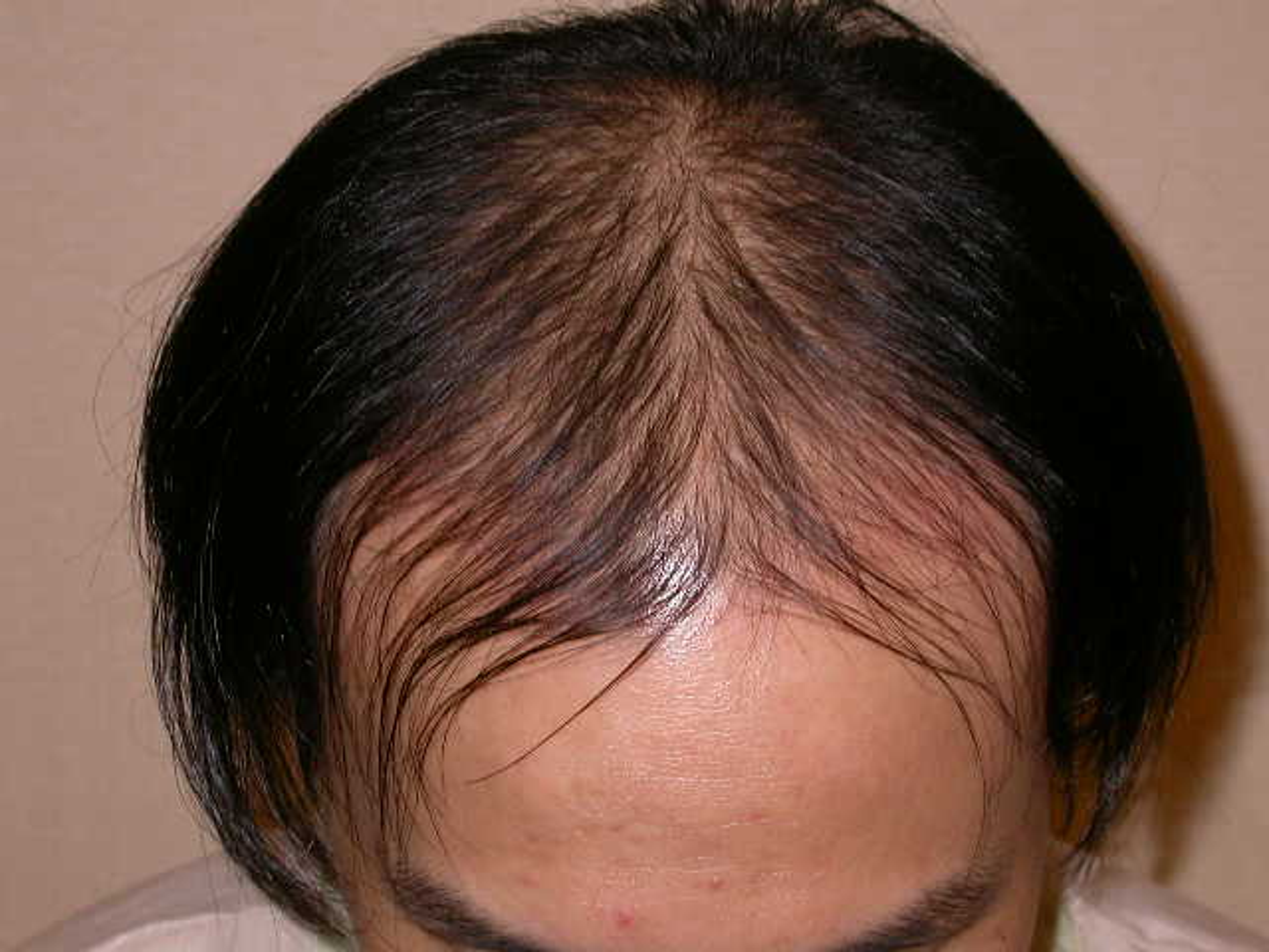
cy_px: 476
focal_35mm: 134
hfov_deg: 14.7
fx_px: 4912
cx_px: 634
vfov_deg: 11.1
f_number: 4.6
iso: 100
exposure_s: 1/60.3
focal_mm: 27.7
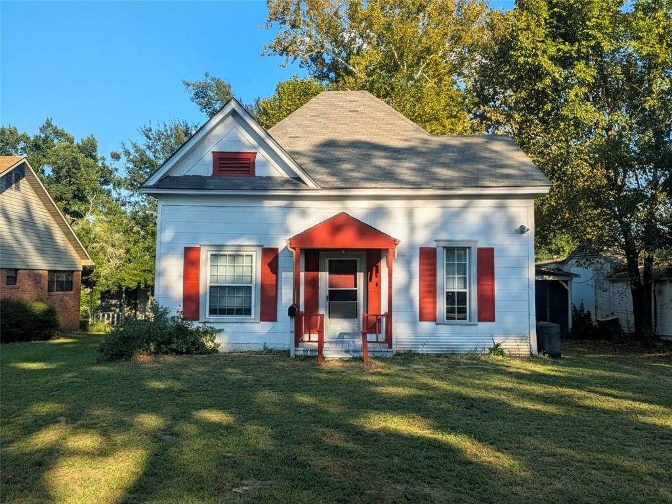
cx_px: 336
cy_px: 252
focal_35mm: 25
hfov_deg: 69.4
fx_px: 485
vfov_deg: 54.9
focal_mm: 5.43
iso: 41
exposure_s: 1/1580
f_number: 1.89
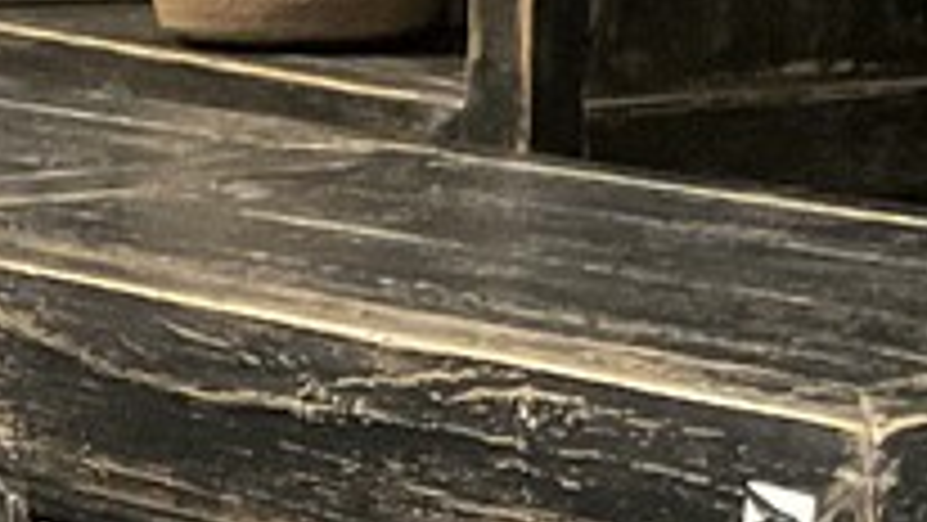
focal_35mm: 204
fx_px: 5016
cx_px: 83
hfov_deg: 10.5
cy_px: 976
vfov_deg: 5.8
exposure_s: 1/20
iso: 500
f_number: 1.8
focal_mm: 3
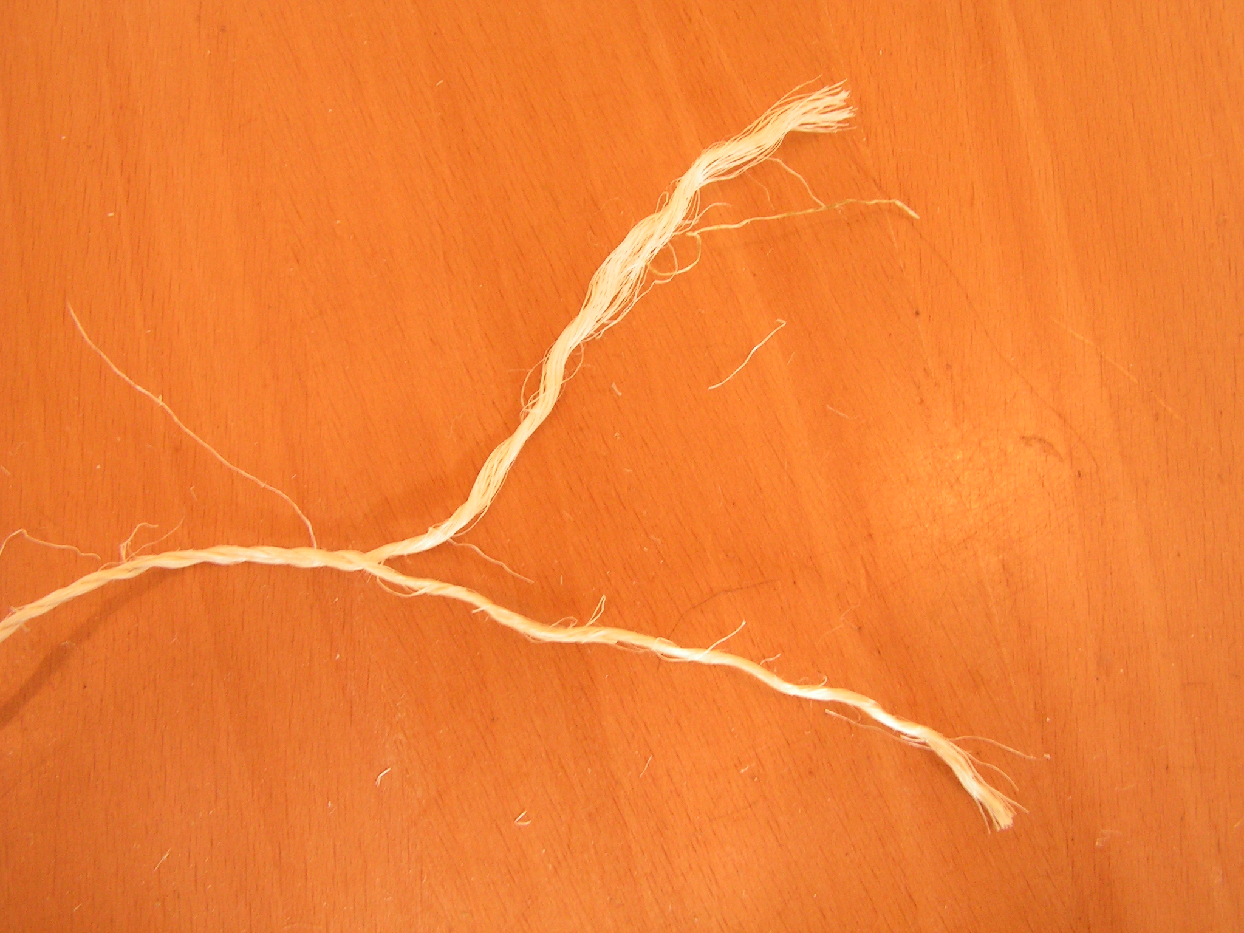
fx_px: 1294
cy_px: 466
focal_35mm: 36
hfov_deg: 51.4
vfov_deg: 39.7
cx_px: 622
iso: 200
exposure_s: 1/25
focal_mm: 6
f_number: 3.2
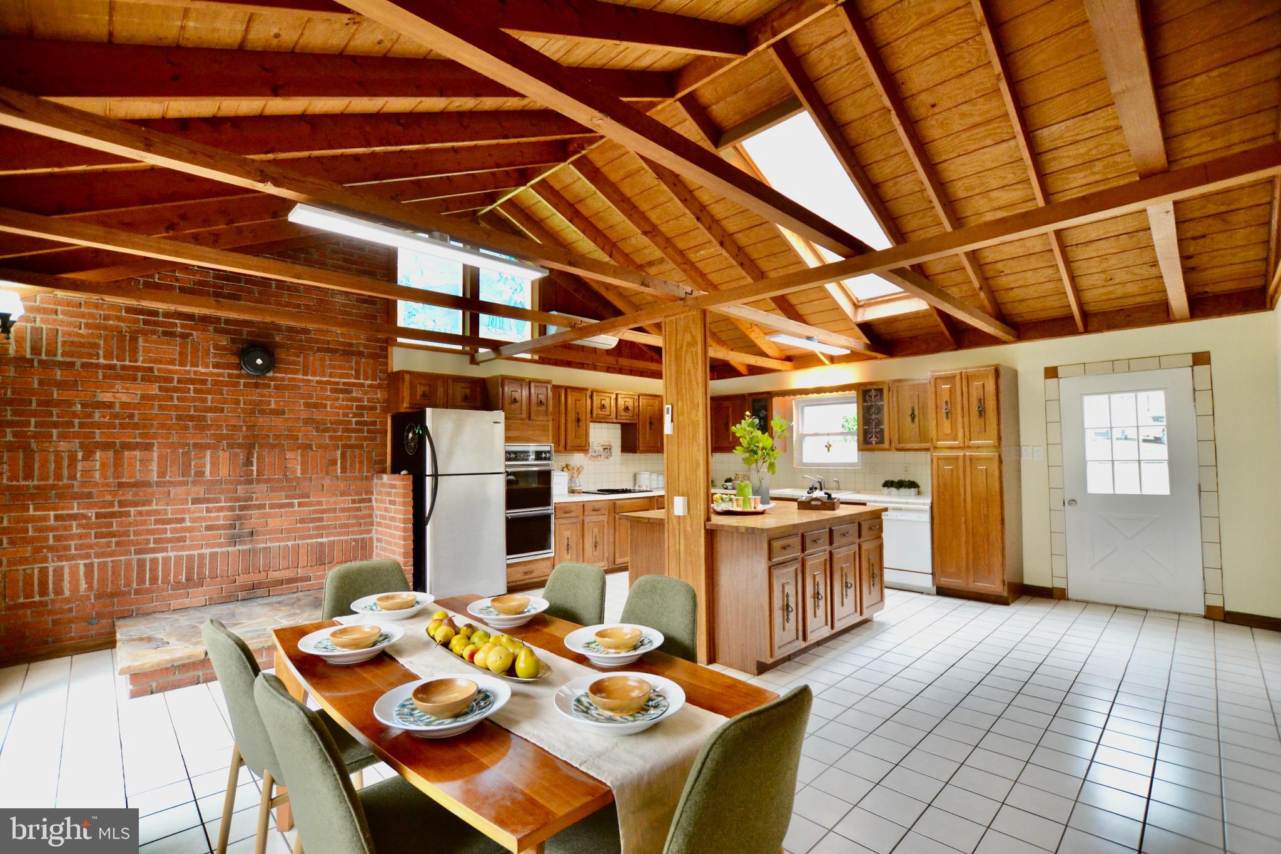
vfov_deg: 77.3
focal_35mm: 15
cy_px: 427
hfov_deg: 100.4
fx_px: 534
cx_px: 640
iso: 1600
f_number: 3.5
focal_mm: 10
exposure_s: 1/250
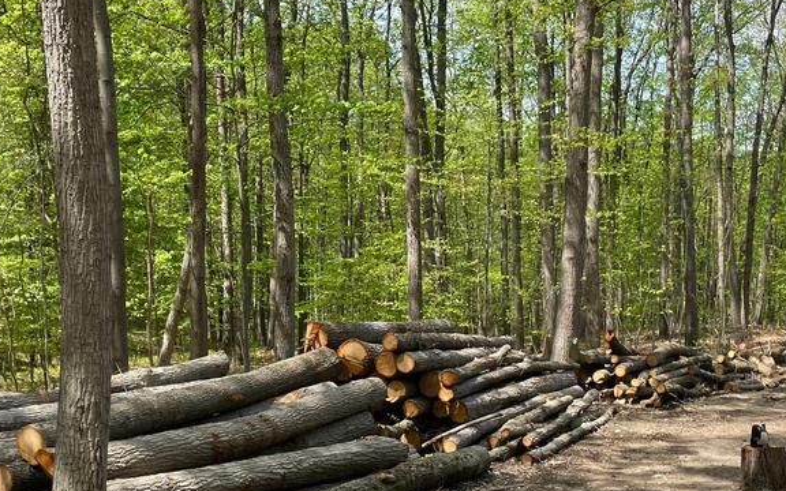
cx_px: 373
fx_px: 1050
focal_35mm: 49
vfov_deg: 26.3
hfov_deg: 41.0
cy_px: 269
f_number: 1.6
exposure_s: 1/963
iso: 32
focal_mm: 4.2
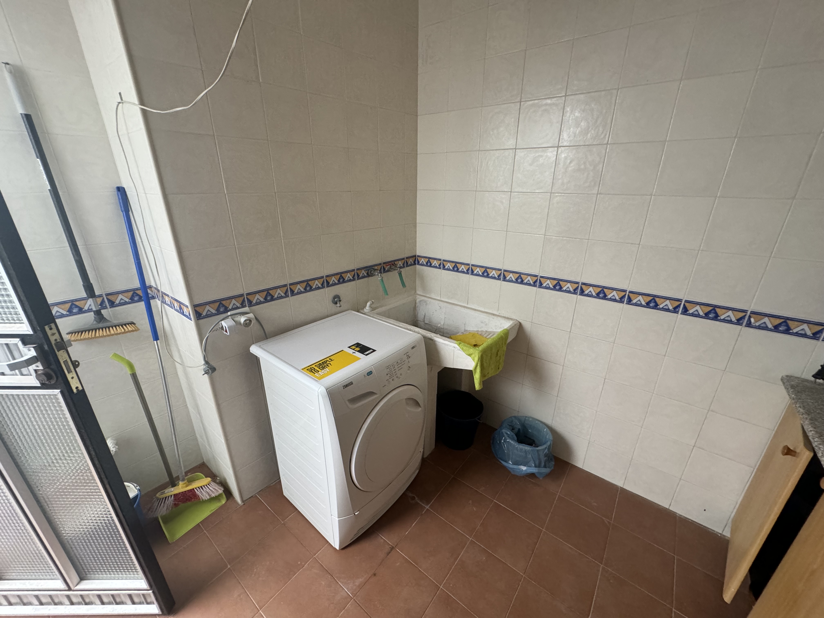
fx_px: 333
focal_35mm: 14
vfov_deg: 85.7
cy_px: 309
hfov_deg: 102.1
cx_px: 412
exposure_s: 1/99
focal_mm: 2.22
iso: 320
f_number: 2.2
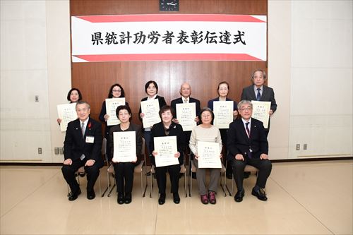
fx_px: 265
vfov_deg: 47.9
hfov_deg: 67.4
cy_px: 118
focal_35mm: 27
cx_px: 176
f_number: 5.6
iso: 1250
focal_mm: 18
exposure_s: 1/250
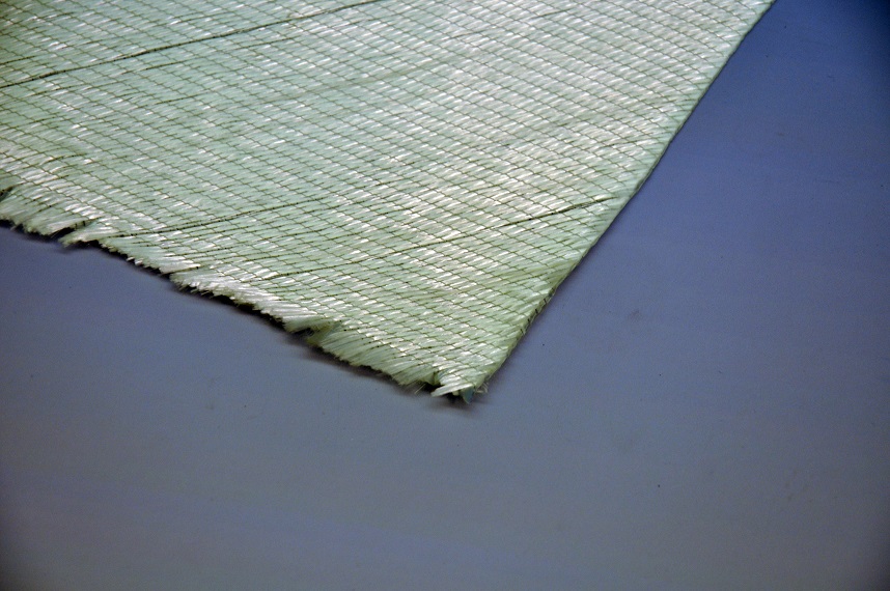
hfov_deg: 13.1
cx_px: 445
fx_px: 3889
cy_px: 296
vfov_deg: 8.7
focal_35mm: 158
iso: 400
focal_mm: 105
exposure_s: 1/125
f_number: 8
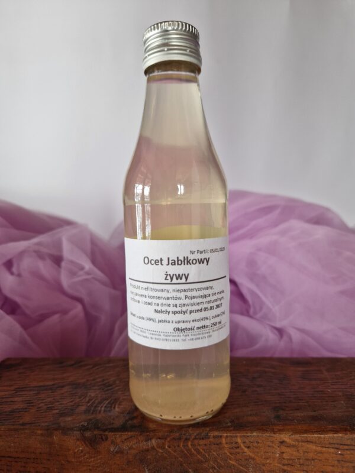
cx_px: 178
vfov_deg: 73.9
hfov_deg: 58.9
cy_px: 236
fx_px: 314
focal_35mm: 23
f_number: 1.8
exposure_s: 1/100
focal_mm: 5.4
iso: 200
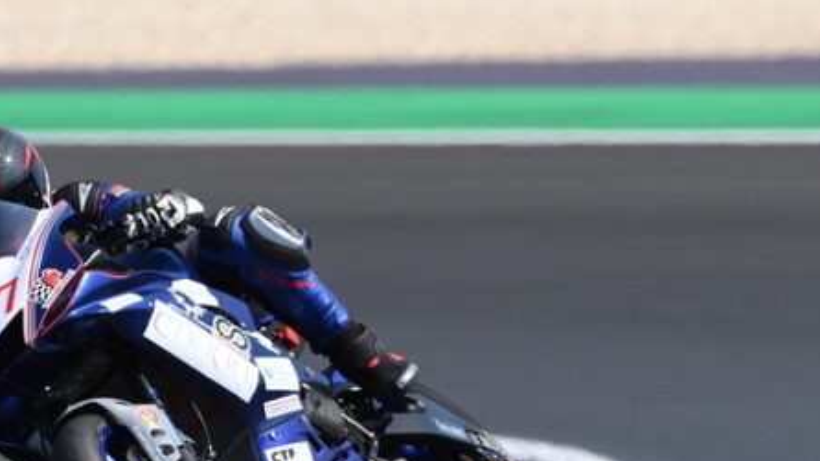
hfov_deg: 2.0
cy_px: 365
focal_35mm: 1093
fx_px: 23768
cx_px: 270
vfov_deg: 1.1
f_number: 5.6
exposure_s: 1/1250
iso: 200
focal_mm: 500
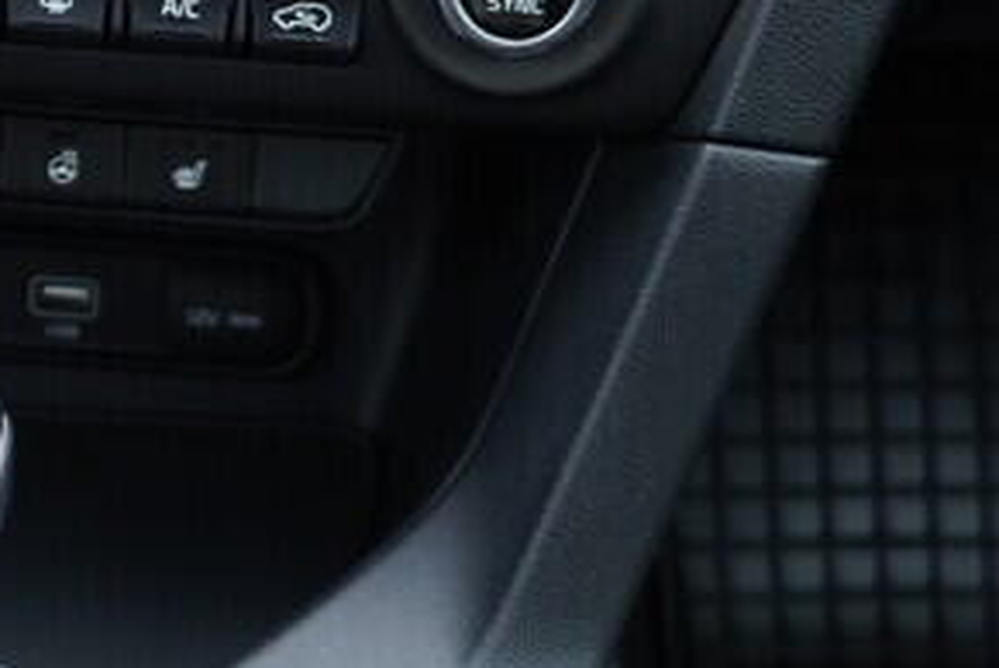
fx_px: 3528
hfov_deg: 15.9
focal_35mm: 127
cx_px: 127
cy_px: 914
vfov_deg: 10.5
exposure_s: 1/40
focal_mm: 24
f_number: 2.8
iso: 400
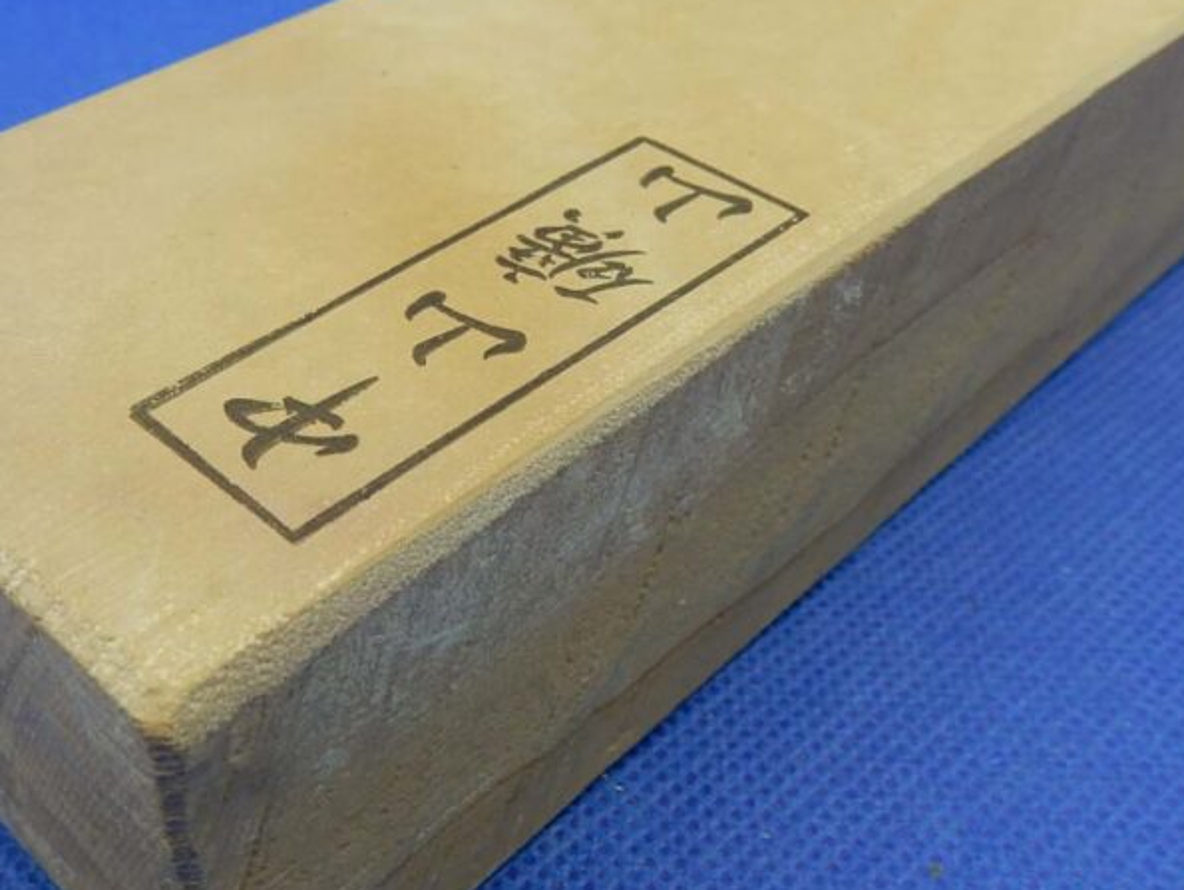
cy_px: 297
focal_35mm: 43
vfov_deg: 33.3
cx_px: 573
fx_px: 1472
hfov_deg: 43.8
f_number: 3.7
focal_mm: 4.5
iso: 125
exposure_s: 1/100
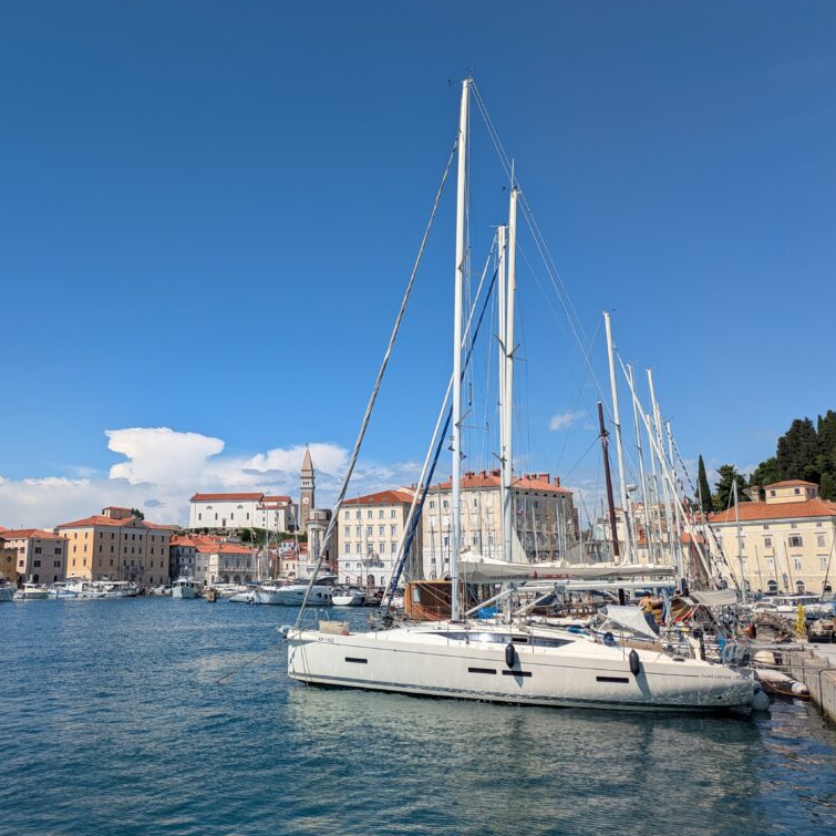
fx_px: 820
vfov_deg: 54.0
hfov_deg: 53.2
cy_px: 416
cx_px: 295
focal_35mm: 30
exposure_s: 1/4444
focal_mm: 5.43
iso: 50
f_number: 1.89
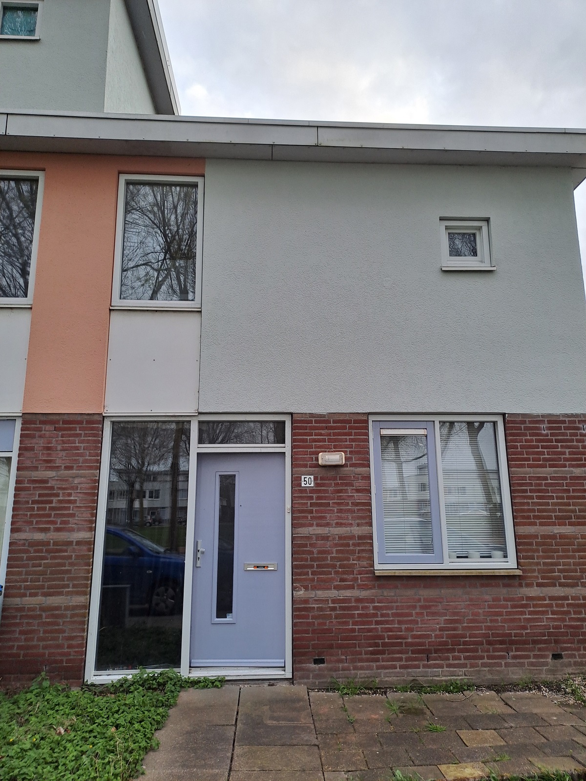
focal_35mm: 25
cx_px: 293
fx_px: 564
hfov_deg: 54.9
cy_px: 390
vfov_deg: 69.4
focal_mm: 4.65
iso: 32
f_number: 1.8
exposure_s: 1/108
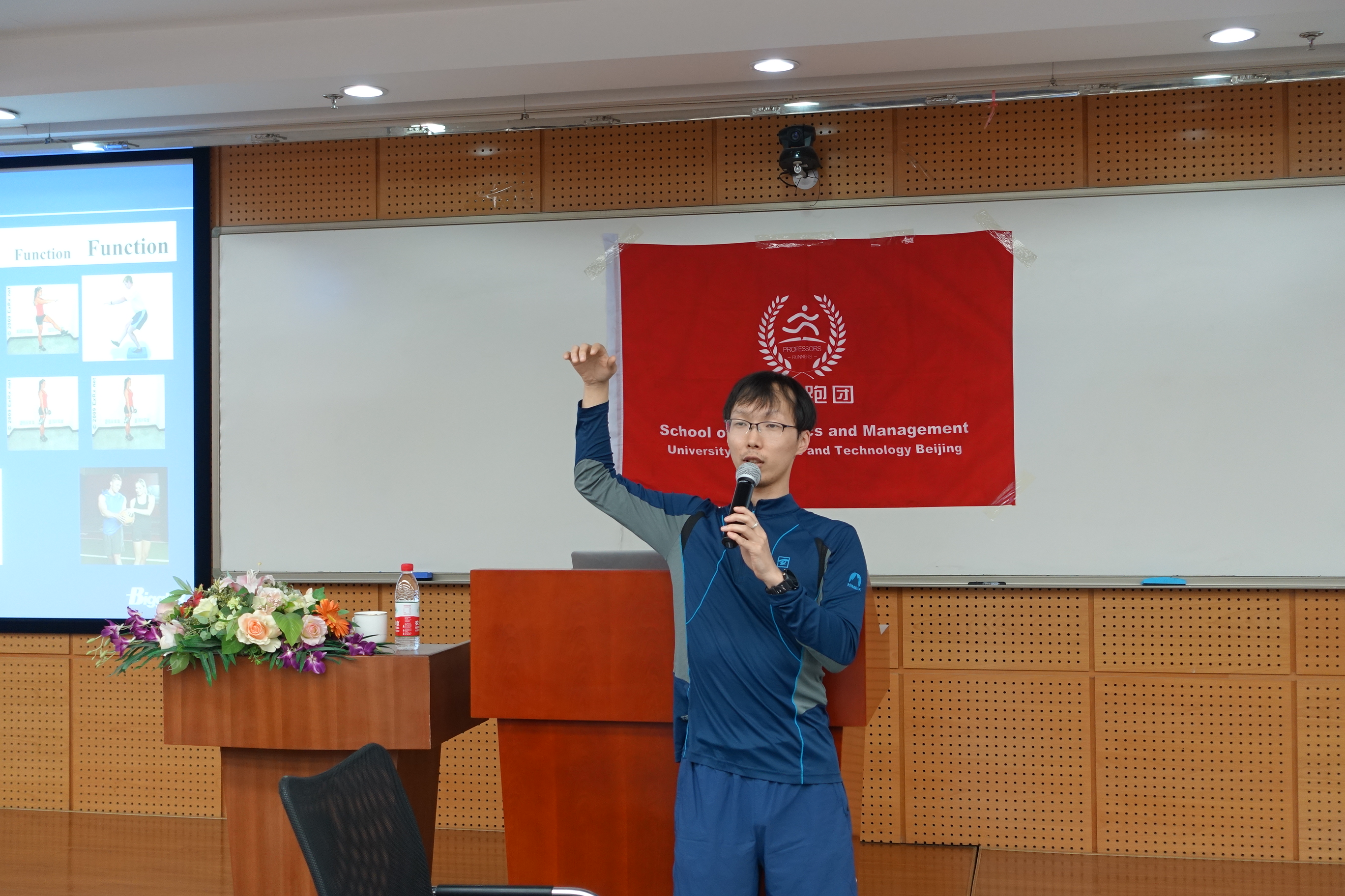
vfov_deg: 31.2
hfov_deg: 45.4
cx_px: 672
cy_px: 448
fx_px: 1606
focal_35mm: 43
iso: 500
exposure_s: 1/50
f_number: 2.8
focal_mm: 15.94
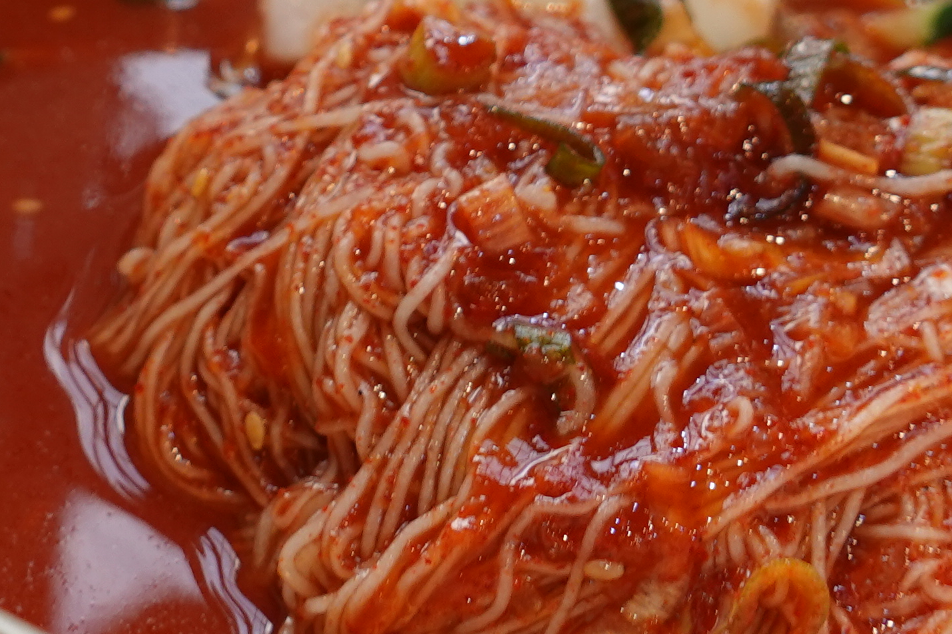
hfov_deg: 18.0
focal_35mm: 111
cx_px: 29
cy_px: -175
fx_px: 2935
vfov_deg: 12.0
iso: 125
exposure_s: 1/30
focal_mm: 11.5
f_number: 2.8
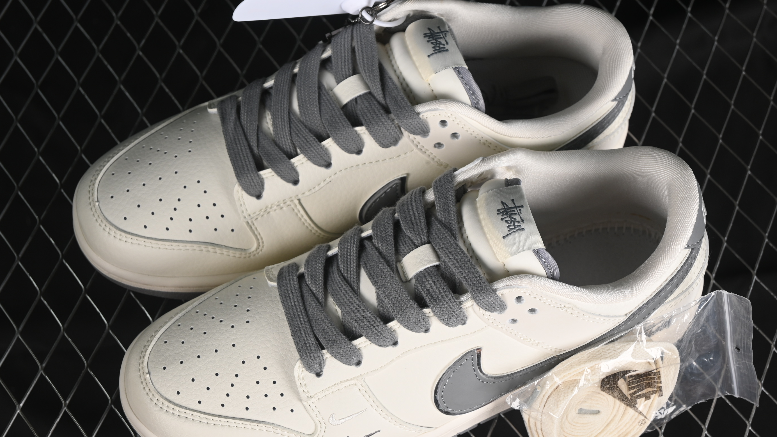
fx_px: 1627
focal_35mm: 79
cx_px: 388
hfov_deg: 26.9
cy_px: 236
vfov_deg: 15.3
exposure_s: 1/80
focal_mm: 50
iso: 160
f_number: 7.1
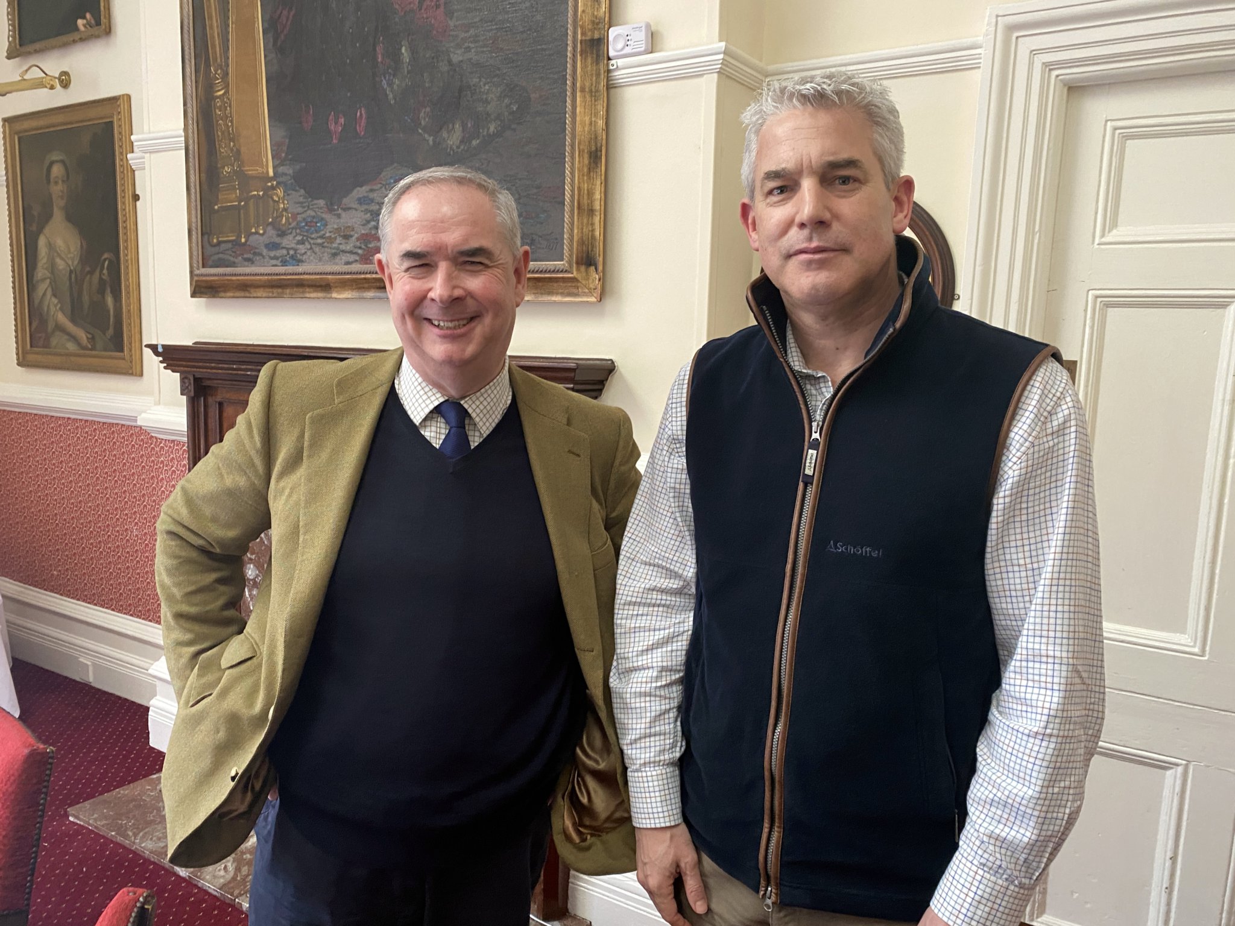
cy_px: 463
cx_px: 618
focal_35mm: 26
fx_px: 928
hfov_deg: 67.3
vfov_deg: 53.1
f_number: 1.8
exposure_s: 1/60
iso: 250
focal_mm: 4.25
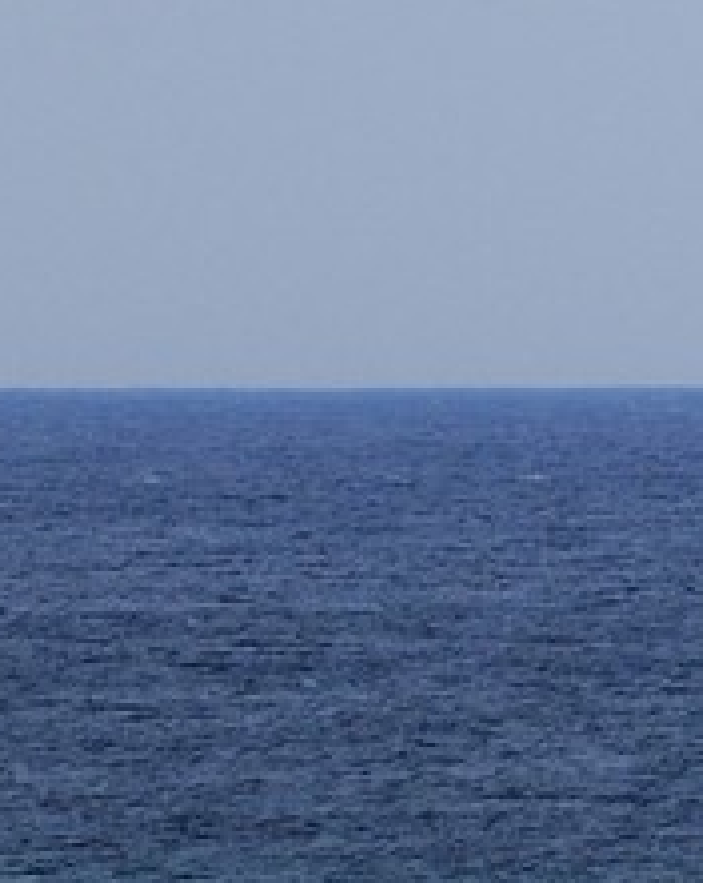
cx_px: 3048
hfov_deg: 1.3
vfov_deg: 1.6
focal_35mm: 1225
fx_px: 31948
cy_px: 1442
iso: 200
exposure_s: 1/500
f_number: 11
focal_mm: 180
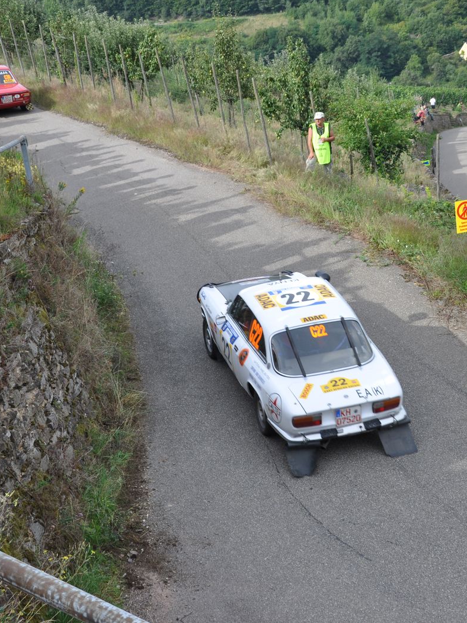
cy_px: 309
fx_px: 1026
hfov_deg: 25.6
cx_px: 272
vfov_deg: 33.8
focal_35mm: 57
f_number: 8
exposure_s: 1/250
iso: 200
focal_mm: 26
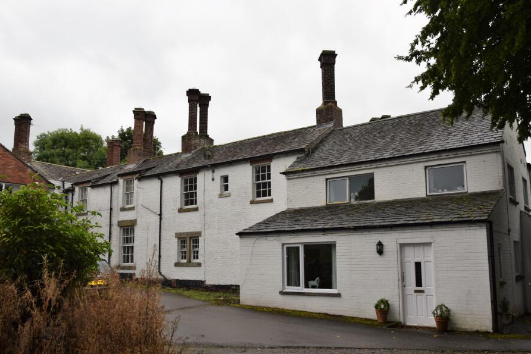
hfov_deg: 60.3
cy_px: 194
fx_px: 457
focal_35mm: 31
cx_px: 269
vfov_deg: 42.3
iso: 100
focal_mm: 18
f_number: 5.6
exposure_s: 1/125
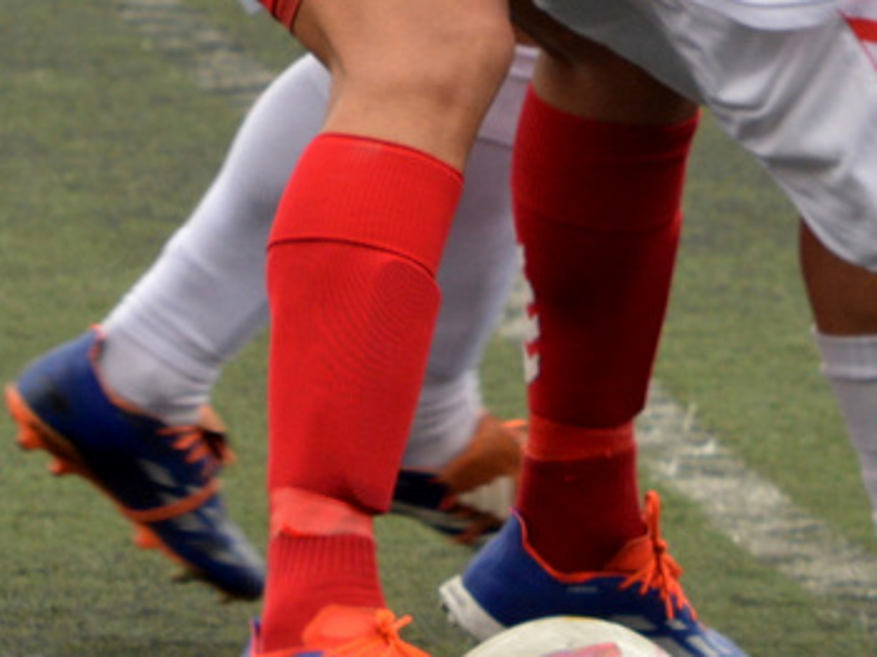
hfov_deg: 3.2
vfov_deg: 2.4
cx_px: 680
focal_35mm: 629
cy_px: -204
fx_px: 15930
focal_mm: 102
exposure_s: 1/500
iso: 400
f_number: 10
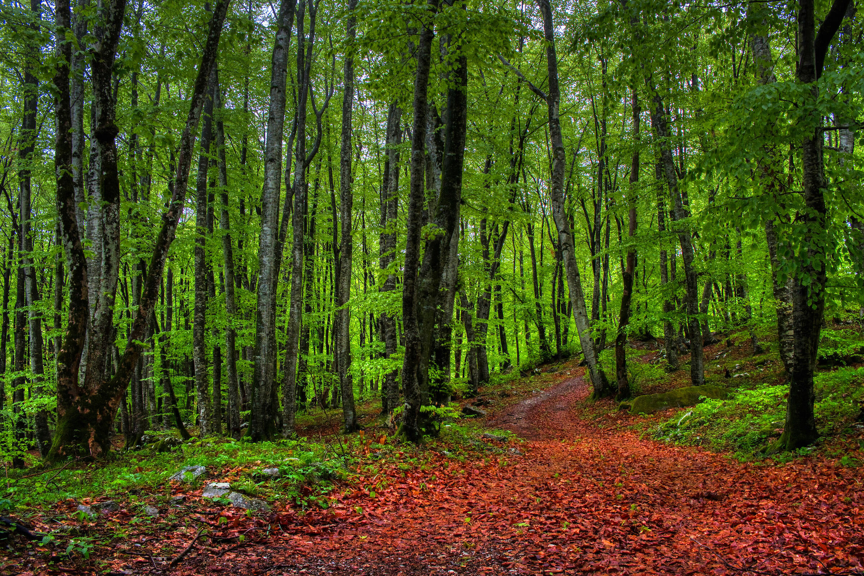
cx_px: 432
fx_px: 648
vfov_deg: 47.9
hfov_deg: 67.4
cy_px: 288
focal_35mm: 27
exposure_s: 1/80
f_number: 8
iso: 1250
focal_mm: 18
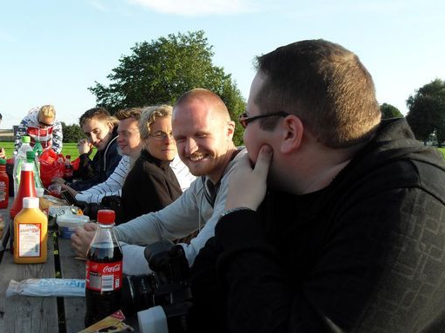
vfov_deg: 40.7
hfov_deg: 52.1
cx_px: 169
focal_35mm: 35
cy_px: 180
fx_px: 450
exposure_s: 1/350
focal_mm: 6
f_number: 2.8
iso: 80
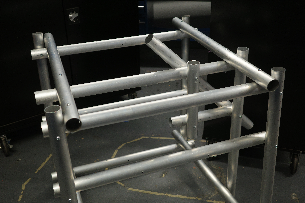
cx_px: 152
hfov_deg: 48.5
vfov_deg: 33.4
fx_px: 339
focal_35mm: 40
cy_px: 102
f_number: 2.8
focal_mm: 26
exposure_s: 1/40
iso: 320
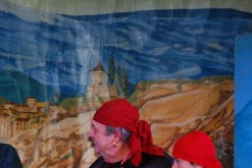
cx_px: -58
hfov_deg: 7.3
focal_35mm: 280
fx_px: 1961
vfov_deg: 4.9
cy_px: 217
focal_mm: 72
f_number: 5
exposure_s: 1/80
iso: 800
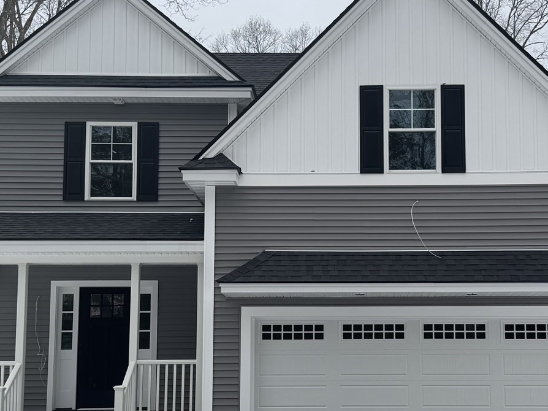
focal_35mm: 55
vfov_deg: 26.3
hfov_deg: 34.8
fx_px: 870
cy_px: 291
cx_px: 338
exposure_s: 1/1395
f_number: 1.78
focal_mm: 6.76
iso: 80
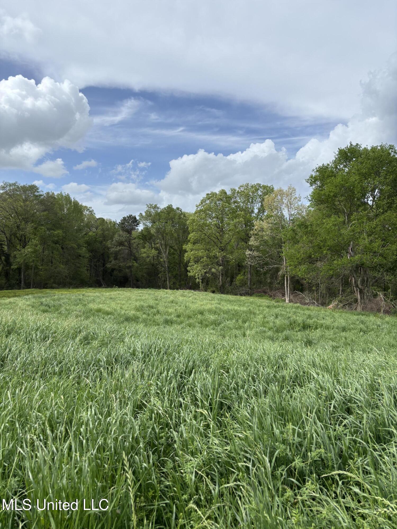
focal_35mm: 26
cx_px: 198
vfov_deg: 67.3
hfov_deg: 53.1
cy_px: 264
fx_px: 398
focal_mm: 5.96
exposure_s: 1/3788
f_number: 1.6
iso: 50
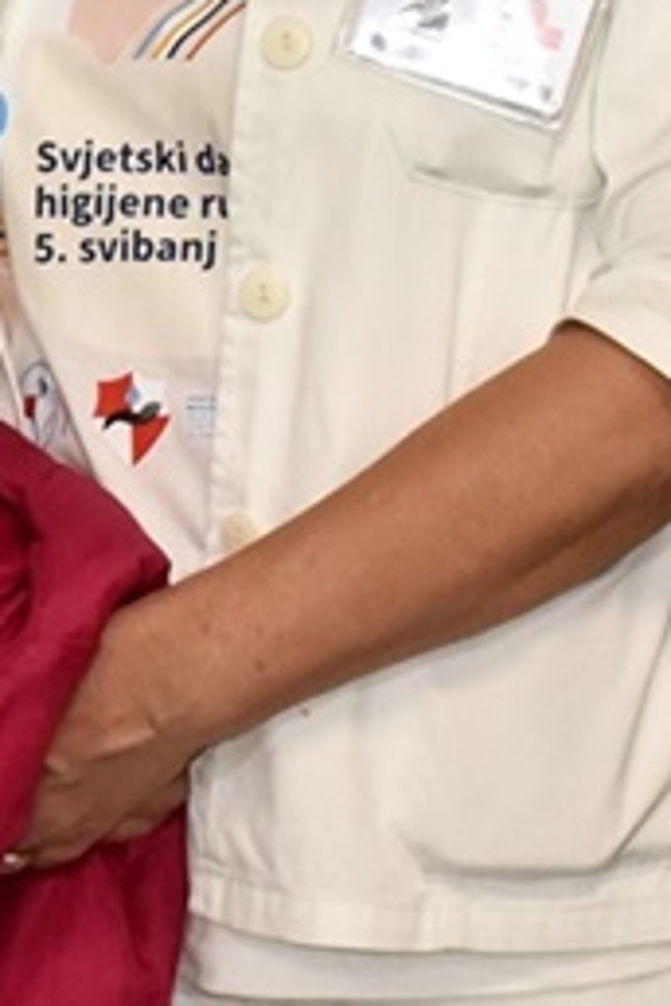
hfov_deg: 1.7
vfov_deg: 2.6
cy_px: -92
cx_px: 1486
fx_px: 22169
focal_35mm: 793
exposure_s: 1/200
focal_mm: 200
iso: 5000
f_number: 5.6
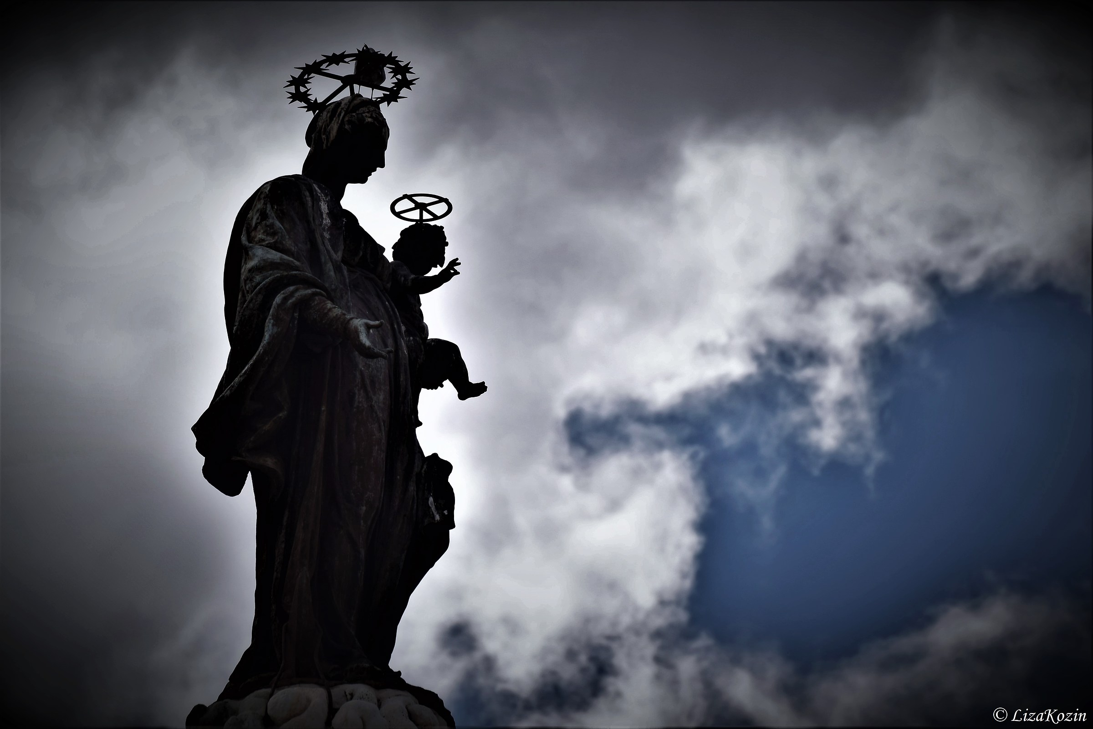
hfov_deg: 4.6
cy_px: 364
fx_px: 13661
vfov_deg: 3.1
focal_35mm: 450
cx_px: 546
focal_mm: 300
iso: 110
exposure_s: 1/500
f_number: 8
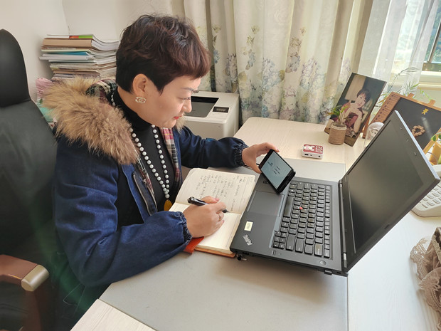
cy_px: 166
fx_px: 293
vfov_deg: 58.9
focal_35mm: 23
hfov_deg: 73.9
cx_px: 220
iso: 753
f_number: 1.9
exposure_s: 1/120
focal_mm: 5.52
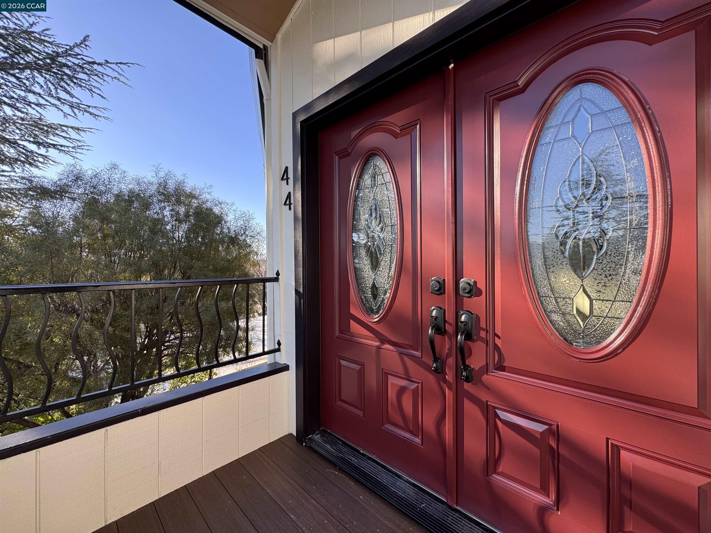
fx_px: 288
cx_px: 356
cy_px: 266
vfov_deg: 85.7
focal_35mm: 14
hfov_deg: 102.1
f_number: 2.2
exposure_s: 1/220
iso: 40
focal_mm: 2.22
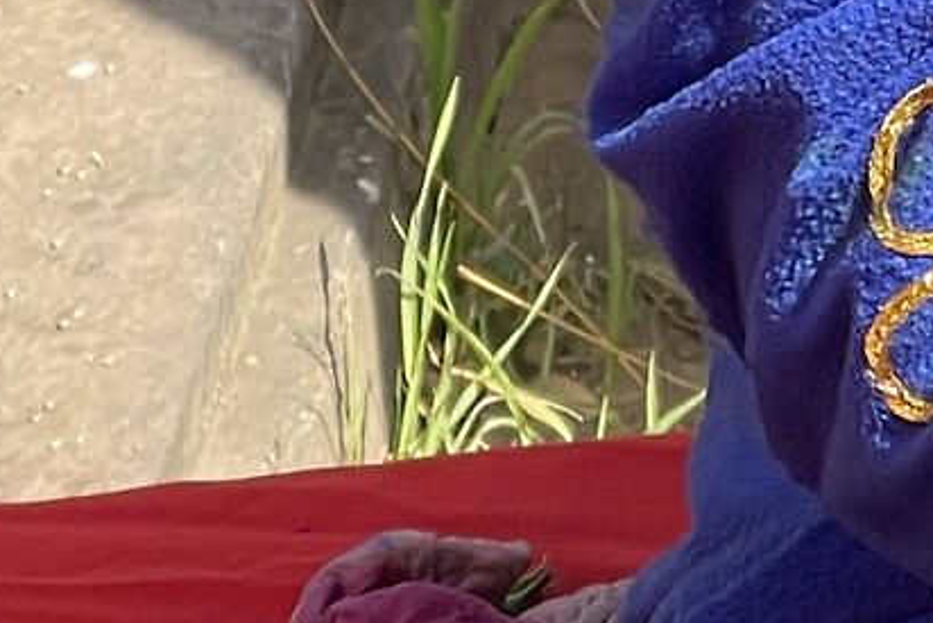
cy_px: -1099
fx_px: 8166
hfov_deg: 6.3
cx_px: 1895
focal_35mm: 315
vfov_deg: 4.2
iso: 25
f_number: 2
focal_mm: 6
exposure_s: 1/475
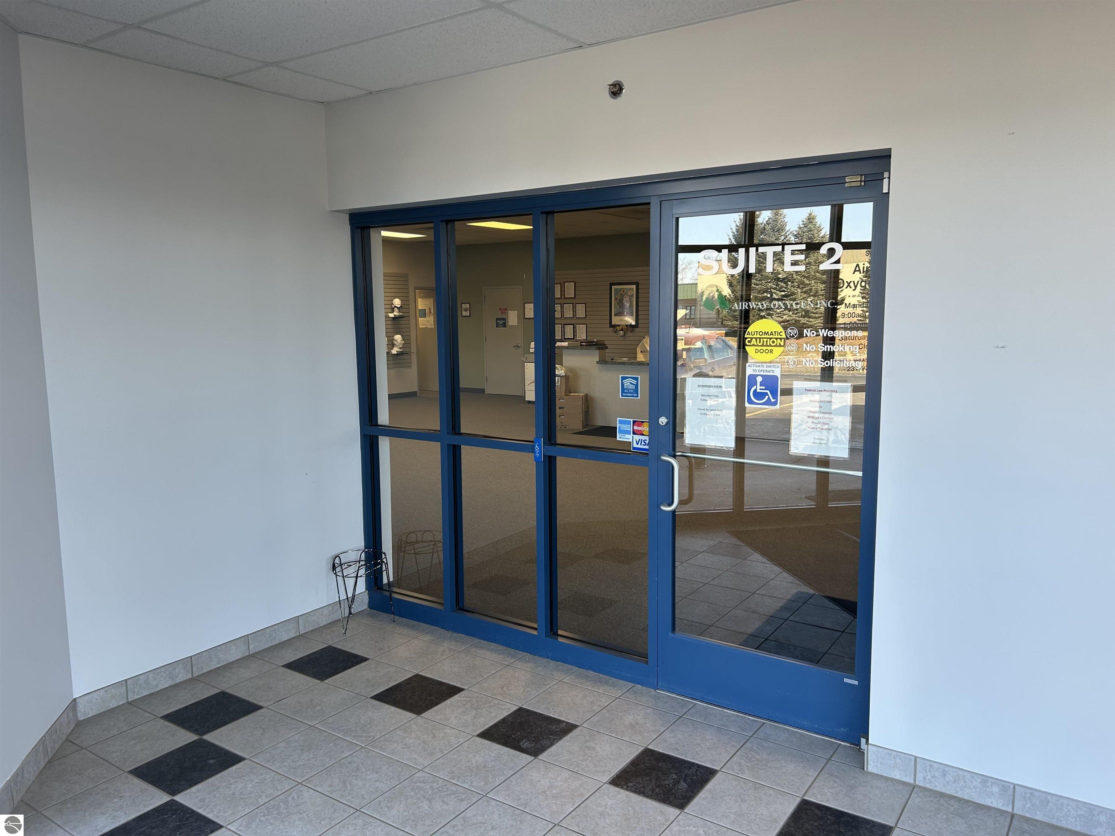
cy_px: 418
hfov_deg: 67.3
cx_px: 558
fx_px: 837
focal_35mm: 26
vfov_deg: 53.1
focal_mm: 5.7
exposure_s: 1/133
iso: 32
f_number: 1.5
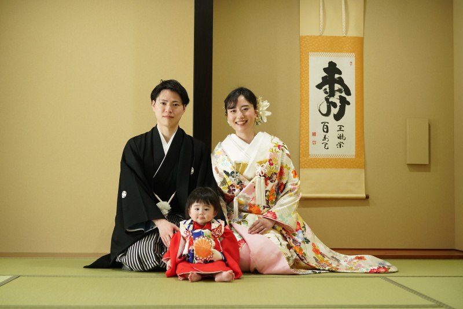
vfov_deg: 27.0
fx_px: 643
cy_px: 154
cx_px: 232
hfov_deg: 39.6
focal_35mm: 50
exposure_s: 1/80
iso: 800
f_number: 3.2
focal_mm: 50
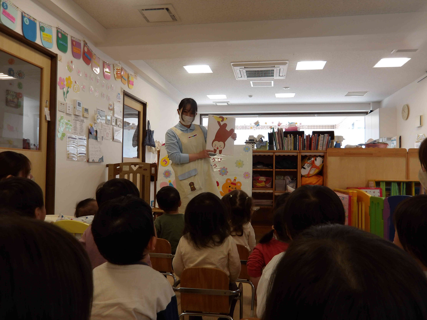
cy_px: 160
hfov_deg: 65.3
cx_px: 214
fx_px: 333
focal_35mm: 27
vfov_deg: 51.4
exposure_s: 1/80
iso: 100
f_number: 3
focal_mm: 4.9
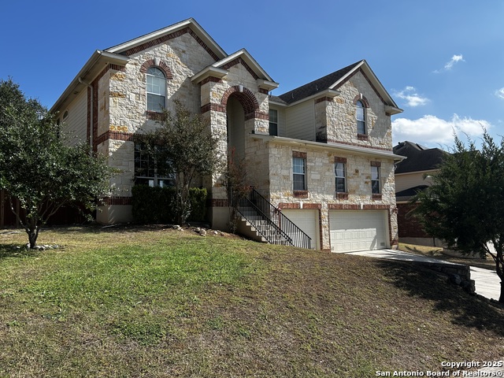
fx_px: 379
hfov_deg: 67.3
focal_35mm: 26
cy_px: 189
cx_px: 252
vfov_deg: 53.1
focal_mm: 5.7
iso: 50
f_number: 1.5
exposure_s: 1/3831
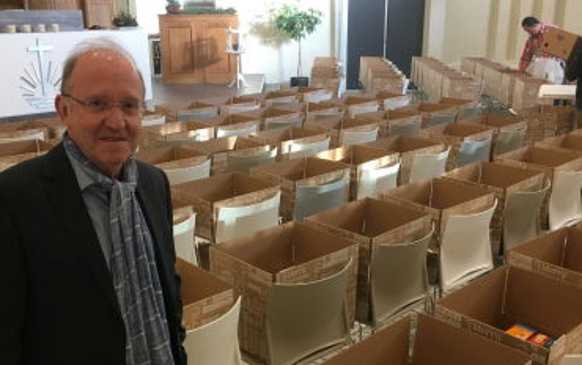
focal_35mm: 31
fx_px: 492
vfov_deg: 40.5
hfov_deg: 61.2
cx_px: 292
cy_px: 218
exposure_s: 1/33
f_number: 2.2
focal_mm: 4.15
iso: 64
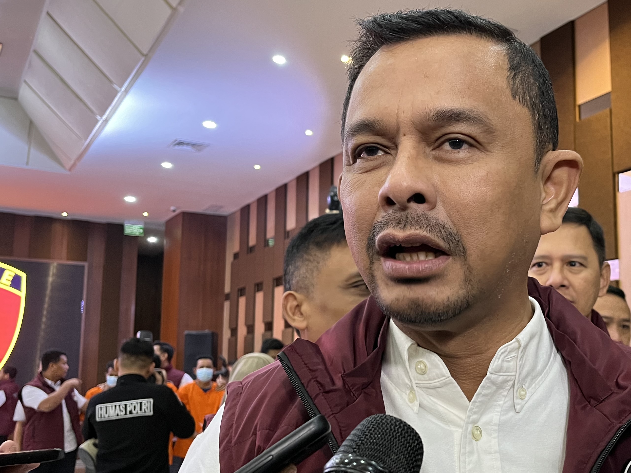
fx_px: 747
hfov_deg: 44.6
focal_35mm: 41
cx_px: 454
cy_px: 270
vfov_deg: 35.1
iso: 400
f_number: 1.6
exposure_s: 1/40
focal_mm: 5.1
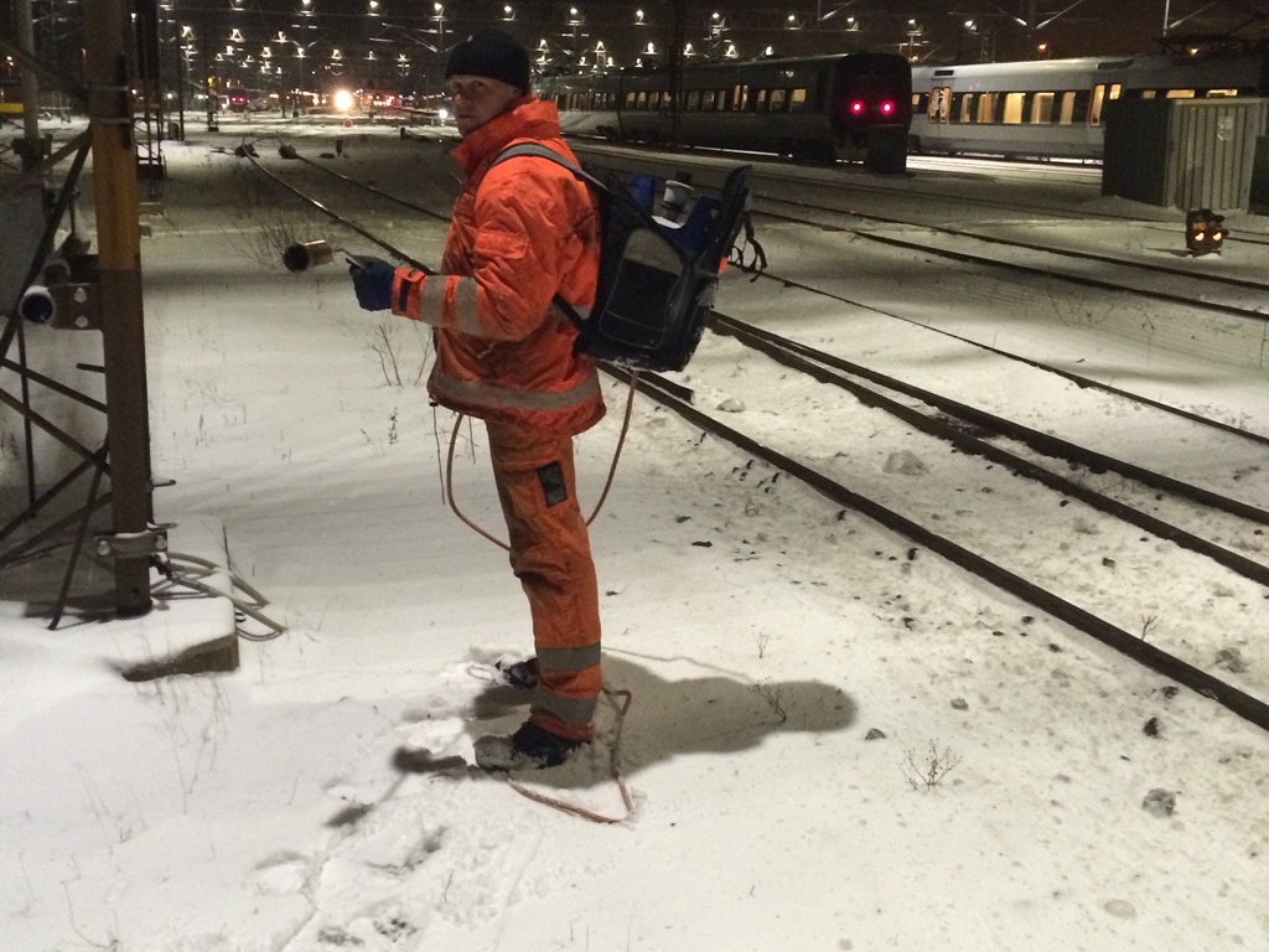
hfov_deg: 60.0
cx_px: 634
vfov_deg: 46.8
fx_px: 1100
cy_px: 476
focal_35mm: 30
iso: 500
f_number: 2.2
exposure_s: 1/15
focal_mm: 4.12
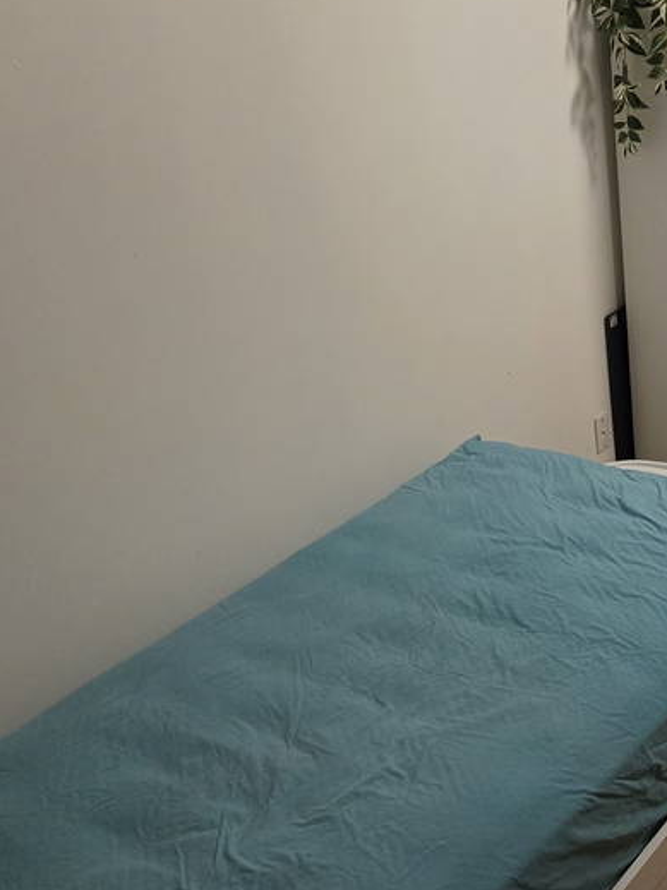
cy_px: 482
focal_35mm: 35
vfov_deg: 52.6
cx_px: 482
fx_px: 900
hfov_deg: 39.8
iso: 640
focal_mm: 5.4
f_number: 1.8
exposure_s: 1/60
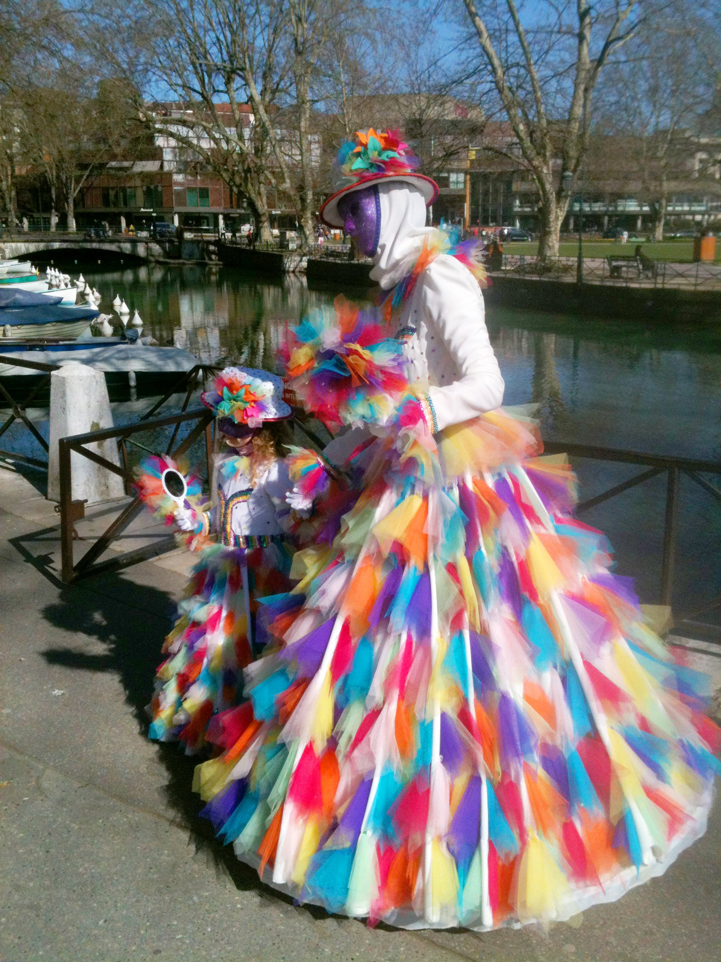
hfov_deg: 40.7
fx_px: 972
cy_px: 481
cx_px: 360
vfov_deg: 52.6
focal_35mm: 35
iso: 64
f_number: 2.8
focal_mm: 3.85
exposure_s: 1/2760
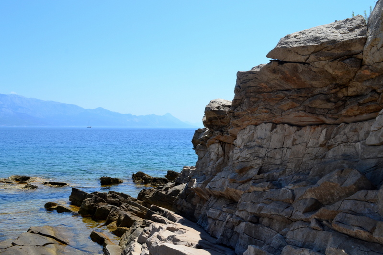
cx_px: 192
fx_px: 351
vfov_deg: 40.0
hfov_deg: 57.2
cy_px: 128
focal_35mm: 33
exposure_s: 1/400
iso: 400
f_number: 11
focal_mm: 22
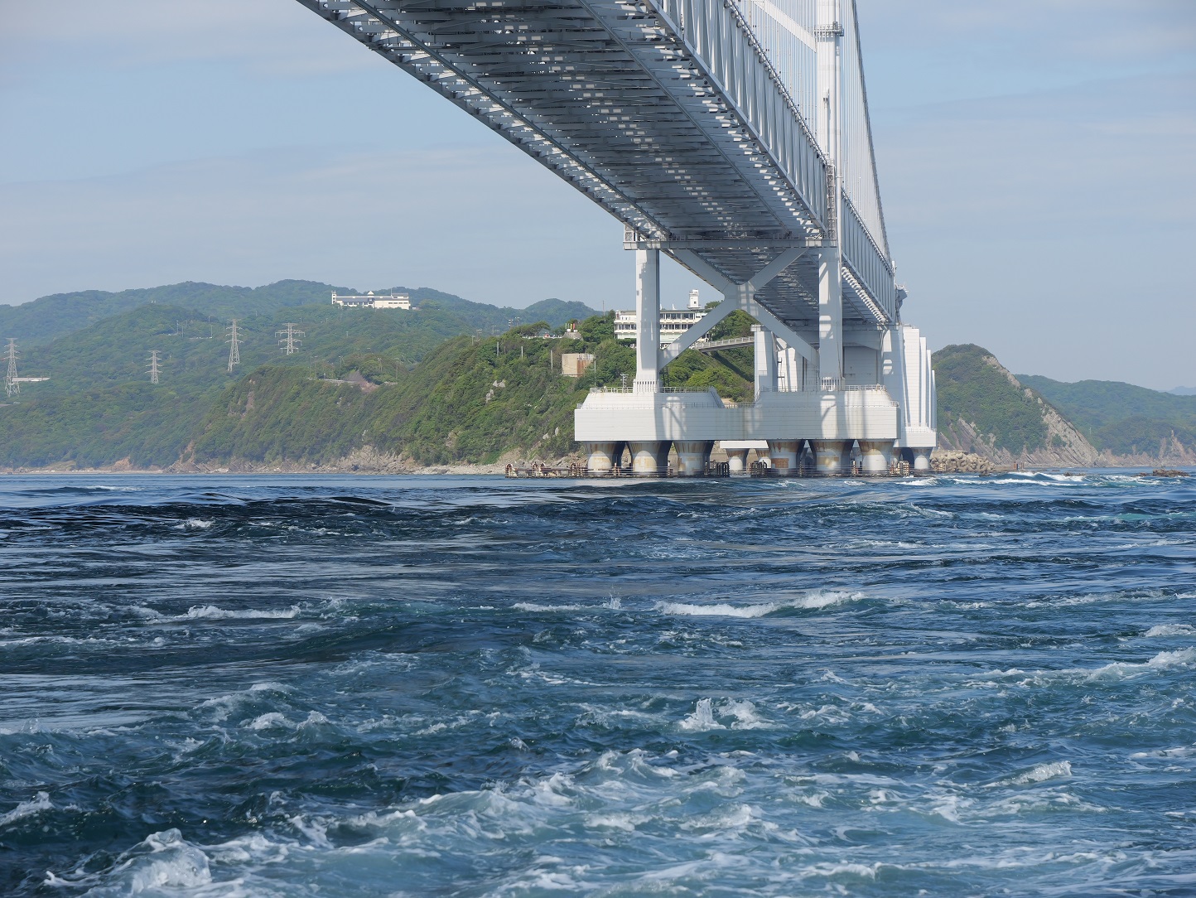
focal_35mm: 120
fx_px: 4147
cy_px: 449
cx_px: 598
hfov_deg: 16.4
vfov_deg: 12.4
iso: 160
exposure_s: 1/800
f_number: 5.6
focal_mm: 60
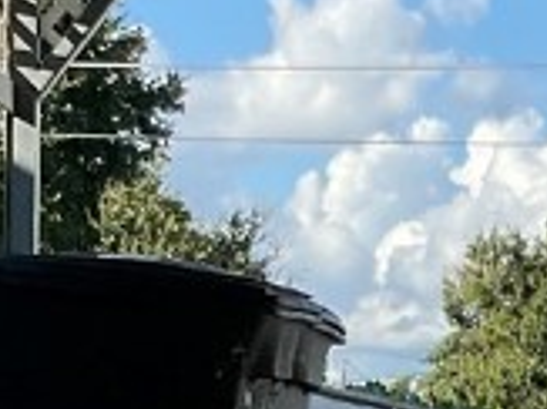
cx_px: 695
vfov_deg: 8.0
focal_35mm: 182
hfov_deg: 10.6
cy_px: 637
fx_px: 2874
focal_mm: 3
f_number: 1.8
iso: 16
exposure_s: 1/929
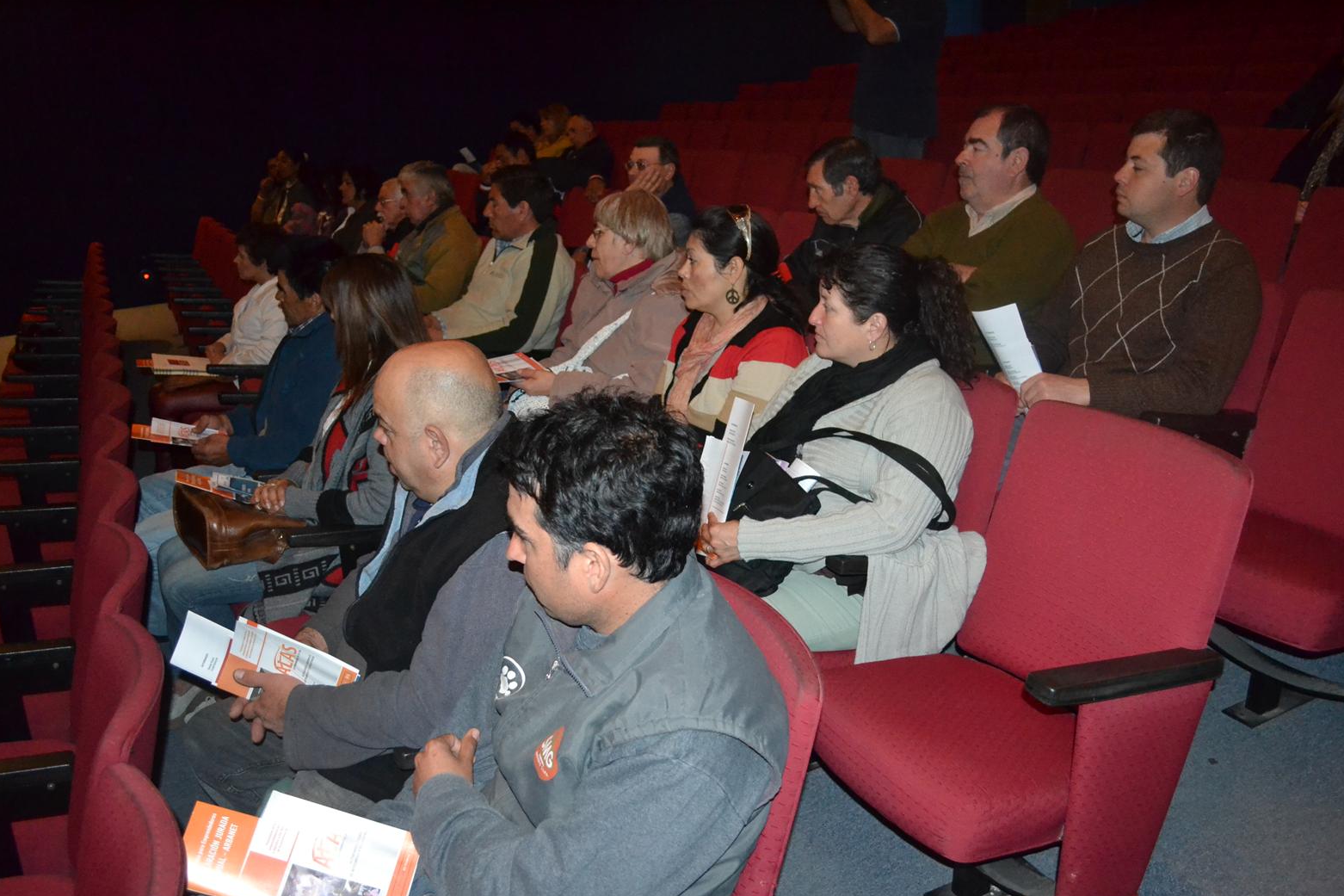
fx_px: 1045
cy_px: 460
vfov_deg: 46.4
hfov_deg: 65.5
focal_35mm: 28
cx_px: 679
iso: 3200
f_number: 3.5
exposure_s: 1/60
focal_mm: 18
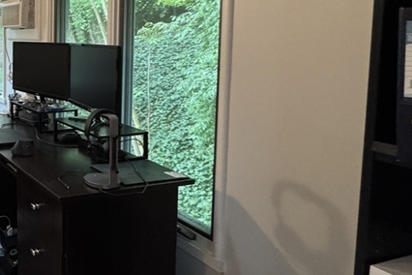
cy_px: 62
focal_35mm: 35
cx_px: -54
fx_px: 401
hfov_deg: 41.6
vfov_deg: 36.8
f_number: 2.2
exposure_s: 1/60
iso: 320
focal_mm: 2.22
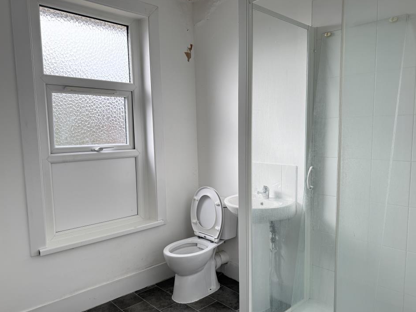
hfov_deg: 67.3
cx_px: 208
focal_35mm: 26
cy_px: 166
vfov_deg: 53.0
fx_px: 312
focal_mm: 6.76
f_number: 1.78
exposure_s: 1/168
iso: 100
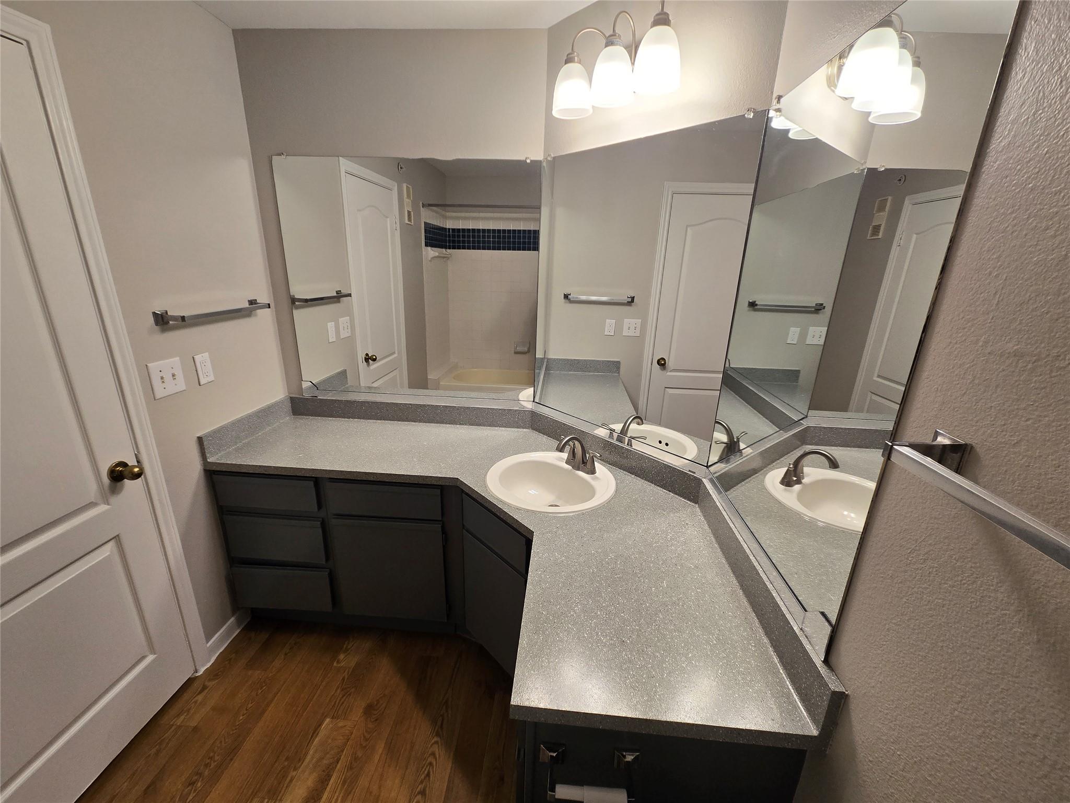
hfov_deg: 106.2
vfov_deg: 89.9
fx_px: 402
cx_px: 535
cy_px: 402
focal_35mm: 13
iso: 160
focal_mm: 2.2
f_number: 2.2
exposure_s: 1/60
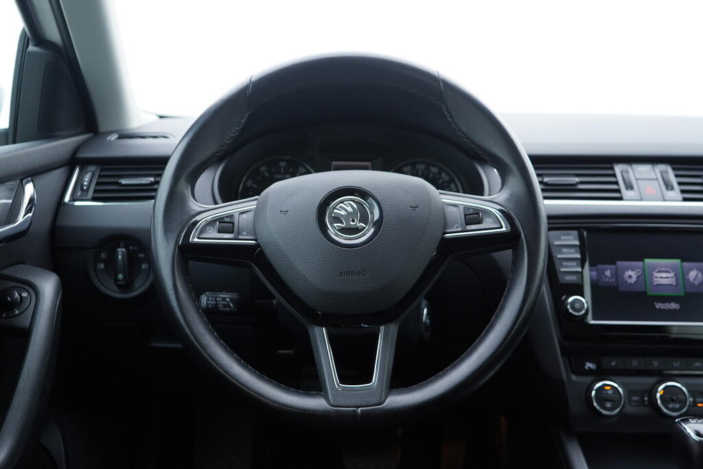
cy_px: 234
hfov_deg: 53.1
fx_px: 703
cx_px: 352
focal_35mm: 36
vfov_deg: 36.9
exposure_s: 1/40
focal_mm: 24
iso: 200
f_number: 2.8
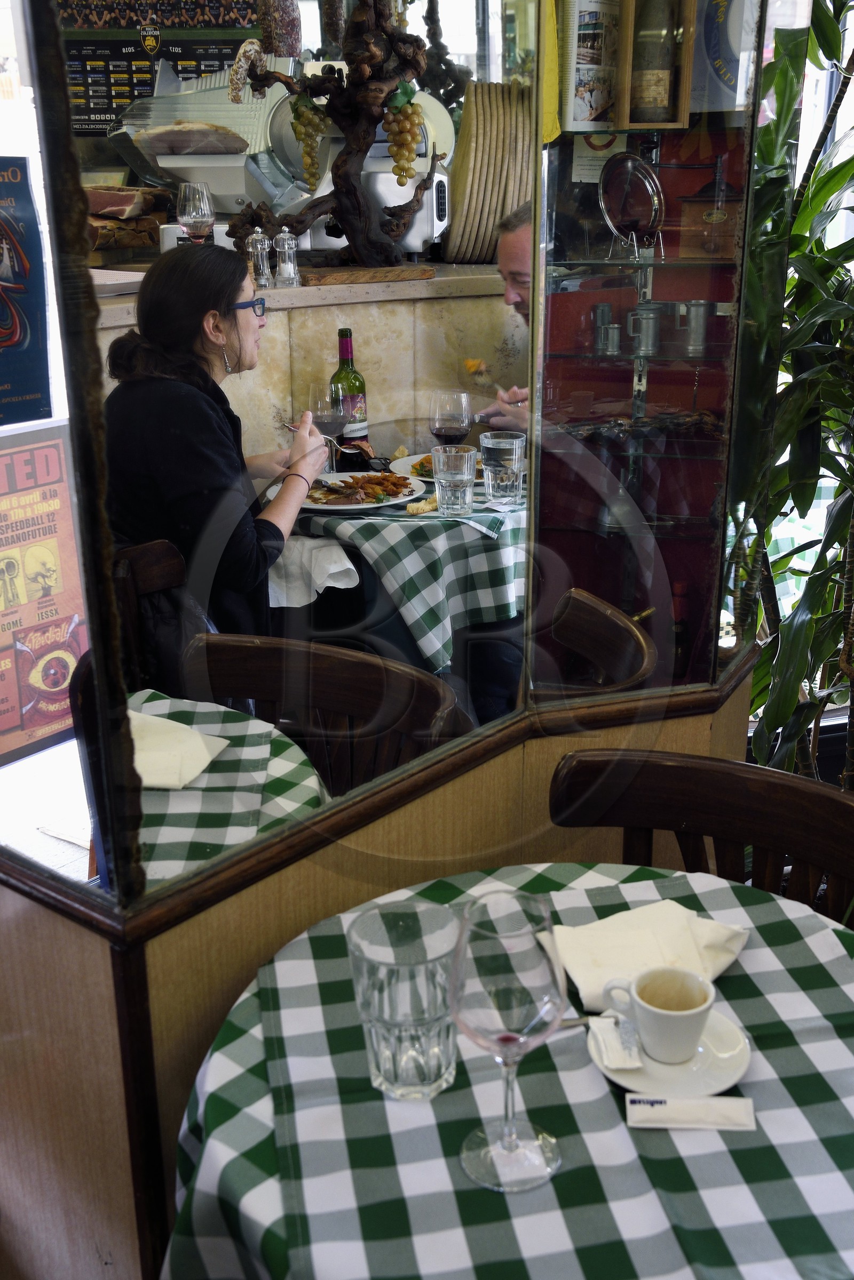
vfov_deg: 50.7
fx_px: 1352
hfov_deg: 35.1
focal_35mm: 38
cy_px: 640
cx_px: 427
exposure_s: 1/40
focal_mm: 38
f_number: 8
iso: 800
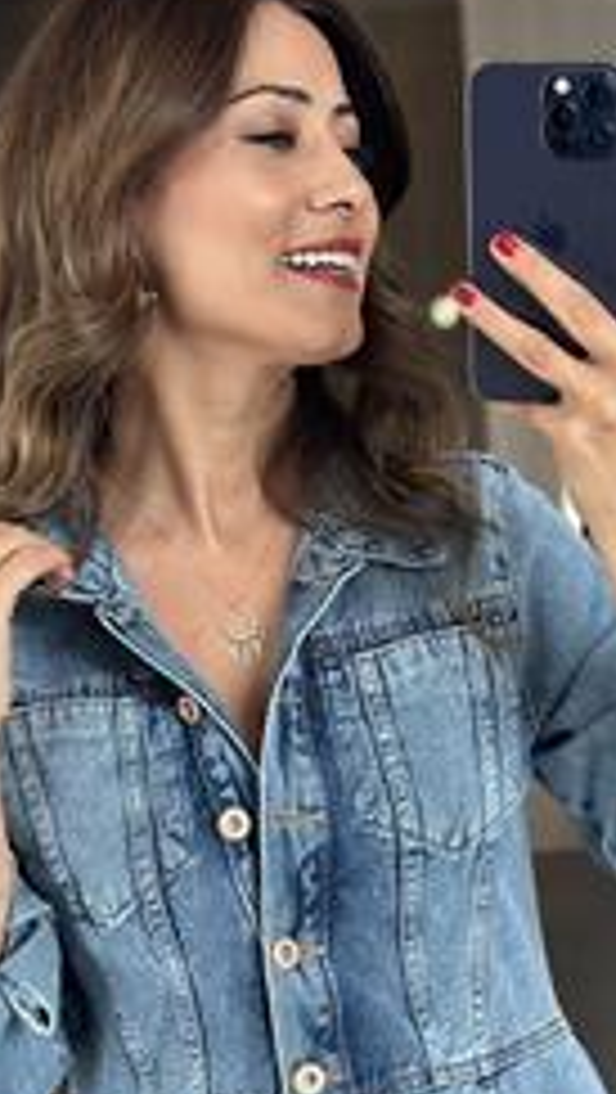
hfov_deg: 11.1
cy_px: 927
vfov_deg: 19.4
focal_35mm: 109
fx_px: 3160
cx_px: 328
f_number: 1.78
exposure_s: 1/60
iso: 160
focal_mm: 6.86
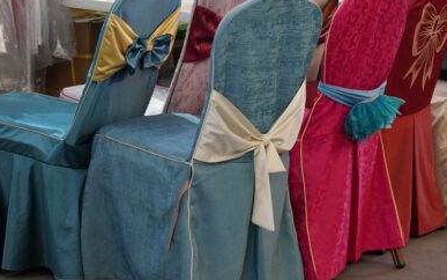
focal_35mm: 163
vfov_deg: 8.0
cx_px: 243
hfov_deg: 12.8
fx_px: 1986
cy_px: 41
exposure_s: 1/160
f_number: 4
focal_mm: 66
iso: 1600
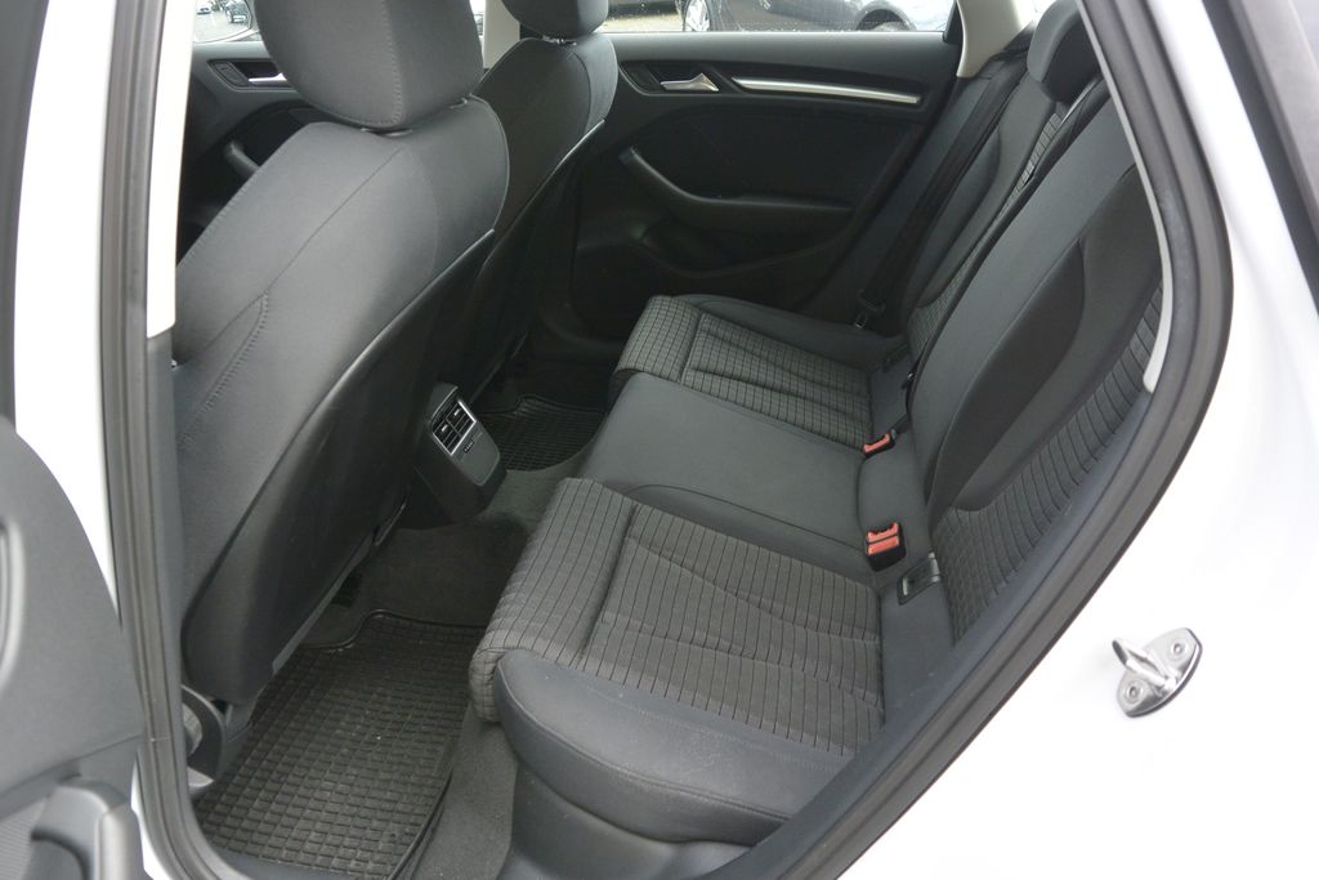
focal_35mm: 27
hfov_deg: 67.4
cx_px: 660
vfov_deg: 47.9
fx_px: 989
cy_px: 440
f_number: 3.5
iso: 220
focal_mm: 10
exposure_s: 1/125
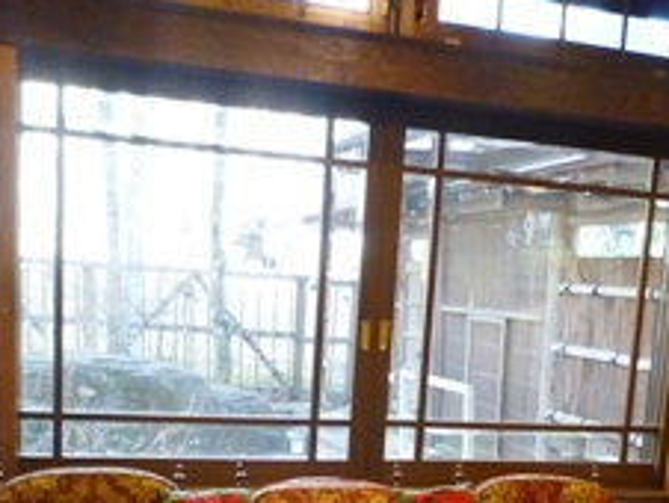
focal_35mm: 53
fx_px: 1025
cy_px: 500
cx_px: 391
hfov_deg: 36.0
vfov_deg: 26.2
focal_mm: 4.4
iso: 400
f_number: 2.8
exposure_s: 1/25
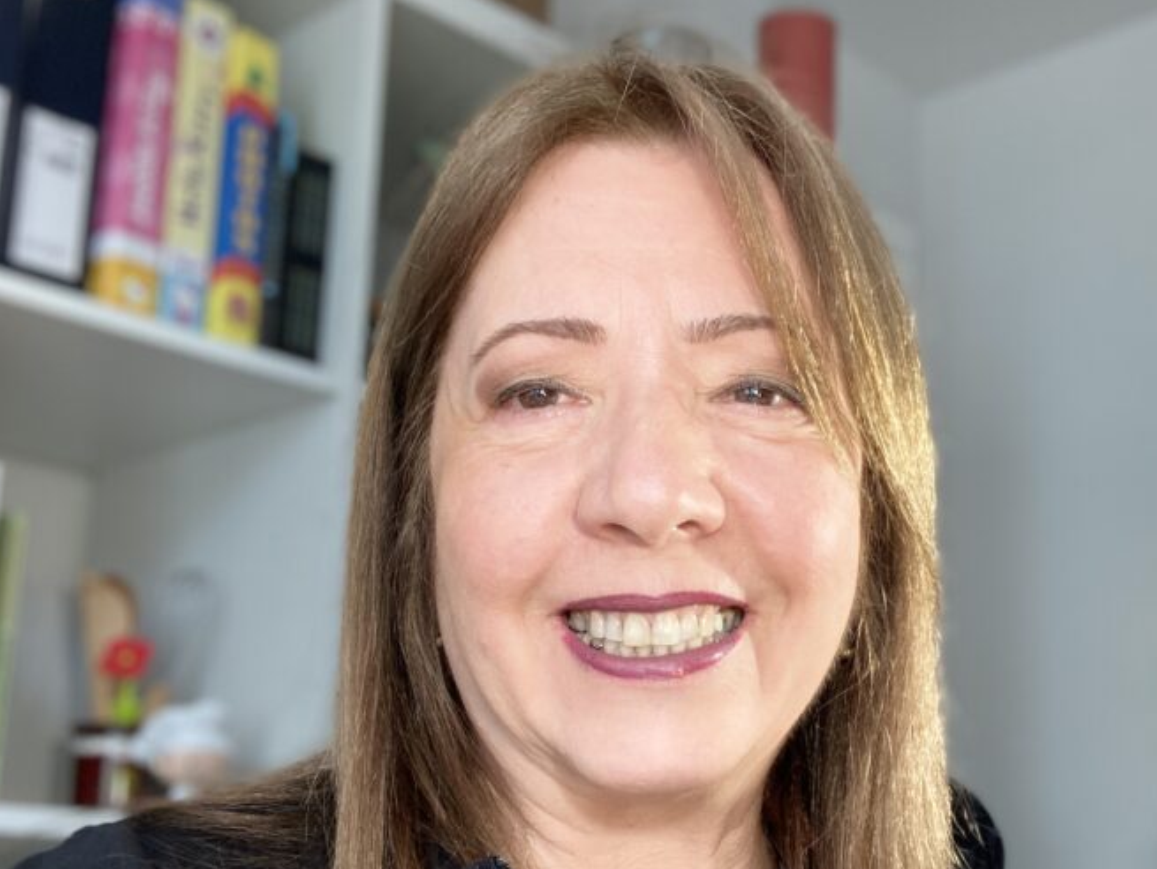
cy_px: 587
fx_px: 1672
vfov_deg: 28.9
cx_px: 777
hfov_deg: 37.7
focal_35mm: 50
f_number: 2.2
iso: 40
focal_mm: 2.87
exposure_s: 1/100
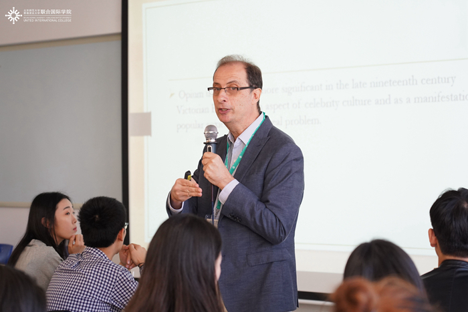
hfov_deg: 19.5
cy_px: 156
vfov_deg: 13.0
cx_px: 234
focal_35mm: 105
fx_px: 1365
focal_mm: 105
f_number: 4.5
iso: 2500
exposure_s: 1/200
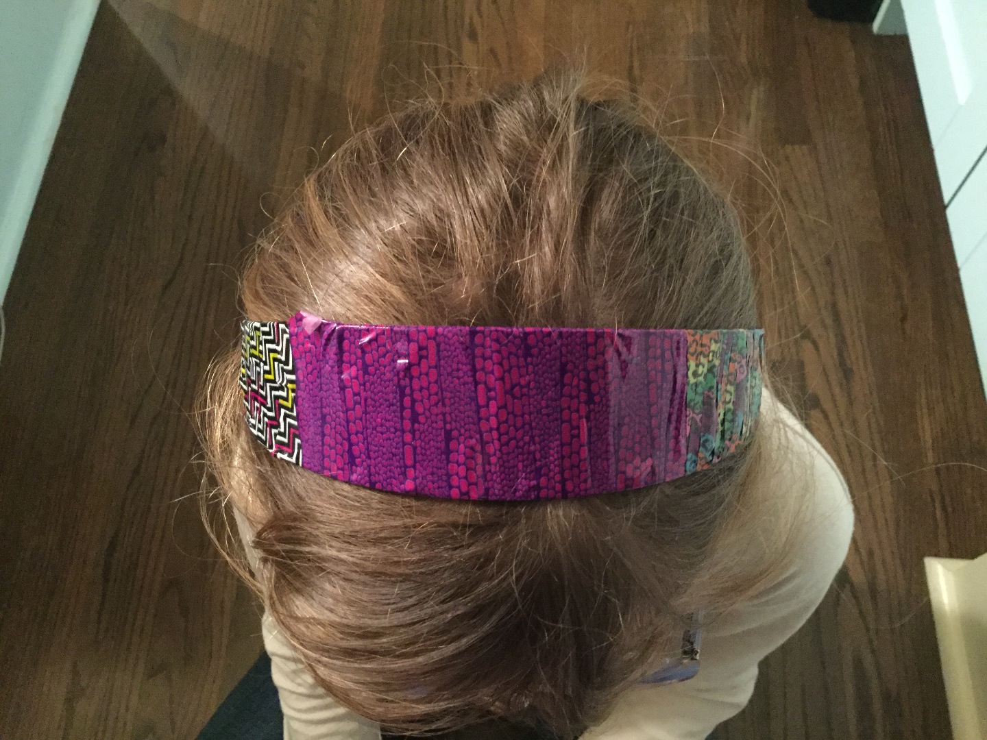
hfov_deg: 58.4
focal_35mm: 31
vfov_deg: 45.4
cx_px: 494
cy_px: 370
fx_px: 884
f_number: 2.4
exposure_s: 1/15
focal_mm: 3.3
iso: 500
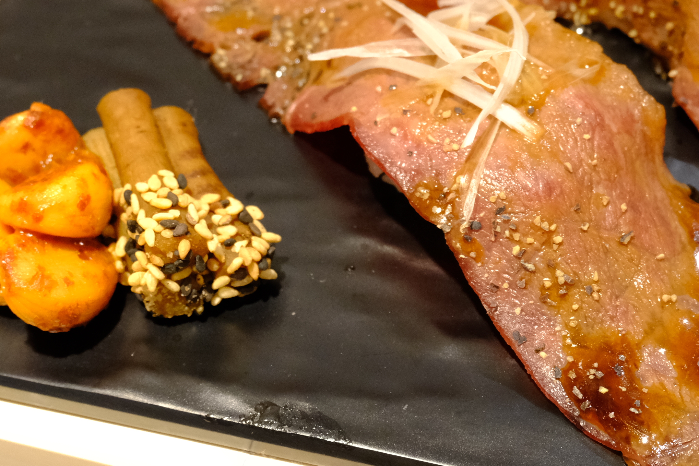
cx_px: 526
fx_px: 1767
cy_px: 111
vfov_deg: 15.0
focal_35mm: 91
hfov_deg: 22.2
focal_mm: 28
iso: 2000
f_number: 5.6
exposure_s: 1/70
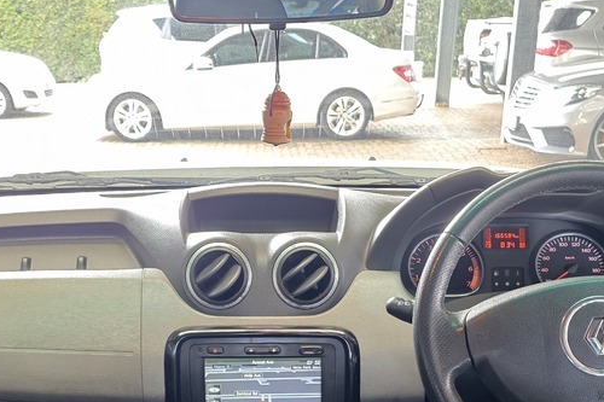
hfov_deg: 40.3
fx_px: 822
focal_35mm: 49
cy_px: 355
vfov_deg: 26.7
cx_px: 278
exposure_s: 1/100
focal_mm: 6.25
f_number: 1.7
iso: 500
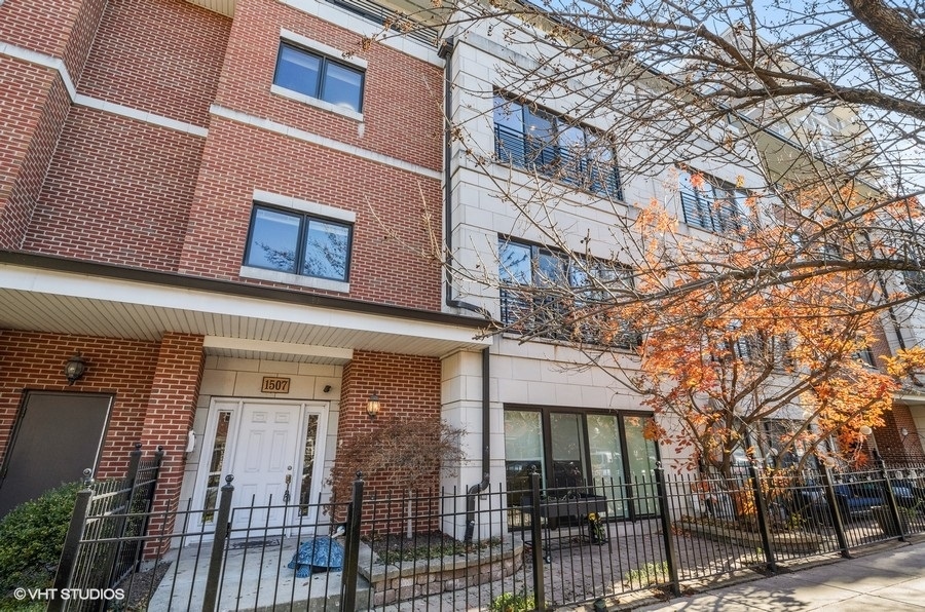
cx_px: 462
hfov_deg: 95.1
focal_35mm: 16
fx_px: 423
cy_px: 306
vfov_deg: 71.8
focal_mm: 11
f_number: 8
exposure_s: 1/80
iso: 200
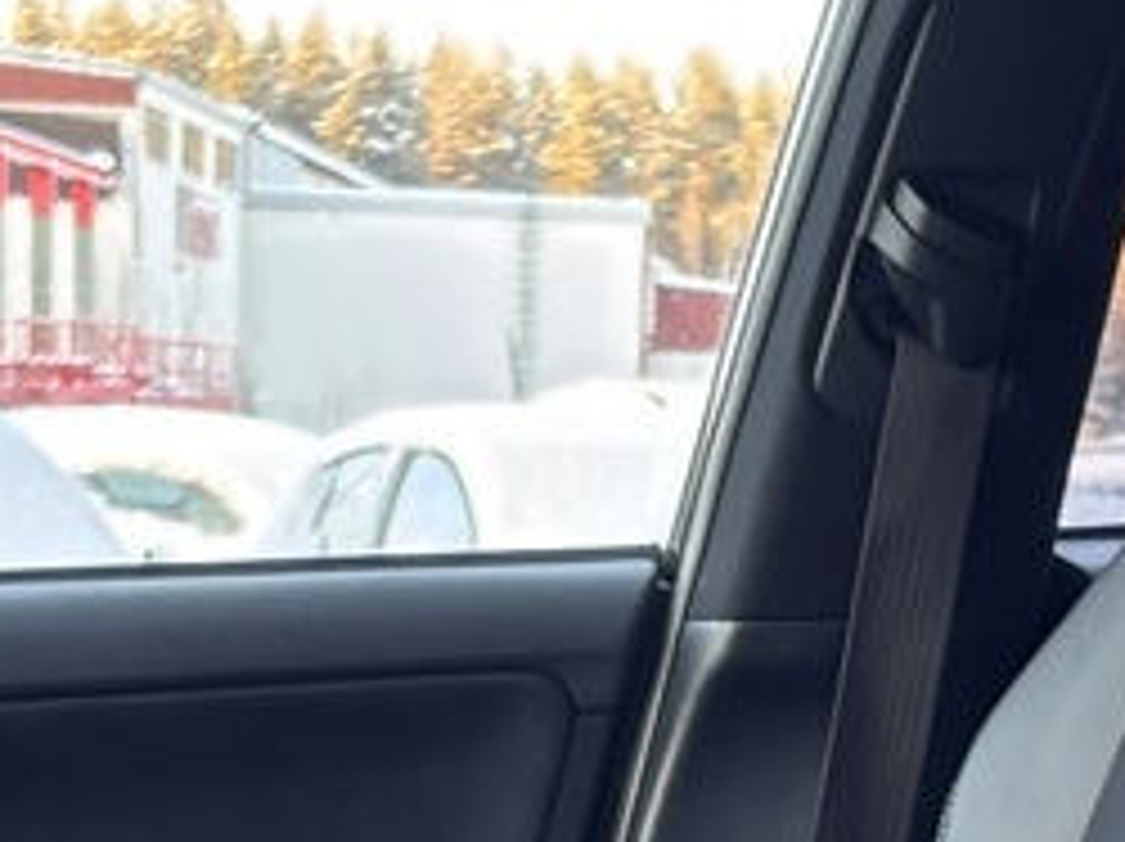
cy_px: 1418
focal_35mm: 150
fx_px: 4870
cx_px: 778
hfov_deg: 13.2
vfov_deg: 9.5
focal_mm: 5.96
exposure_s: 1/73
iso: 125
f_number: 1.6
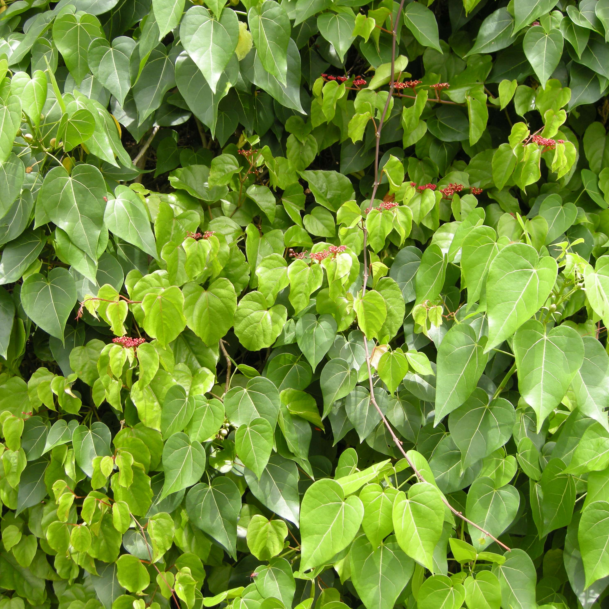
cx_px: 302
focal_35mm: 42
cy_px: 299
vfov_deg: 40.0
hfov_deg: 40.0
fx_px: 836
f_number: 3.8
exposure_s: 1/93.3
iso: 64
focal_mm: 7.5
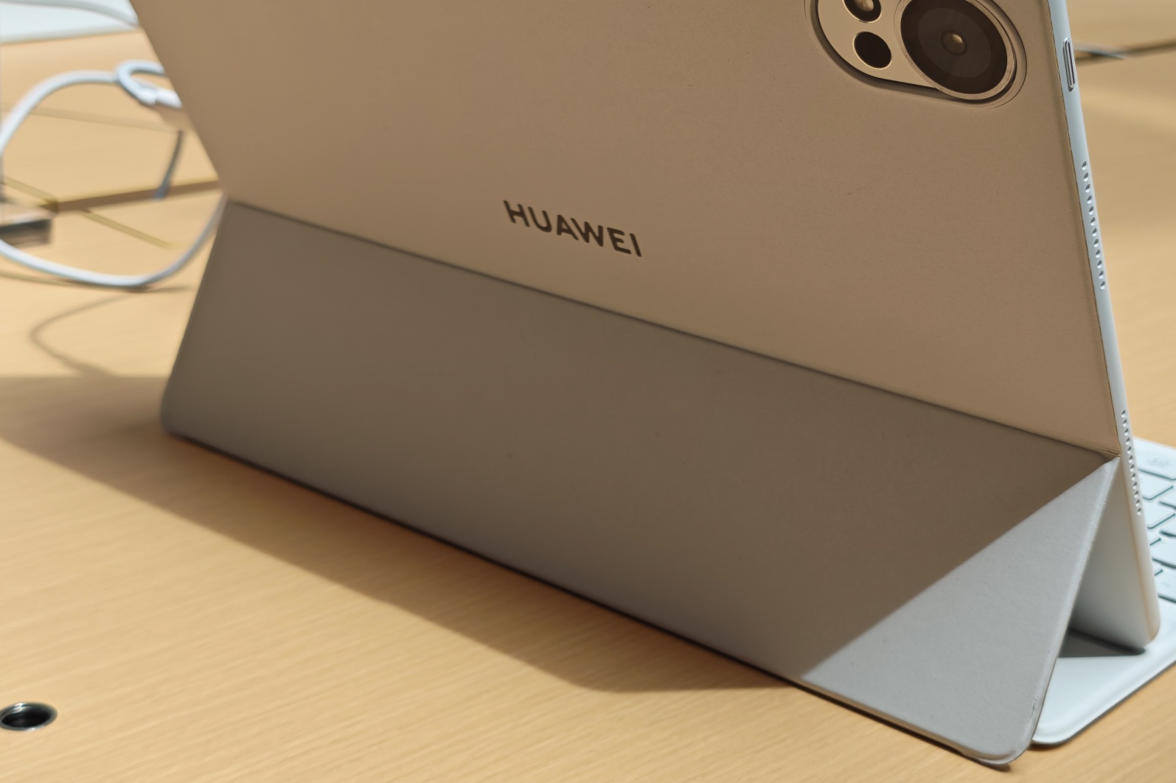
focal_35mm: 60
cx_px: 657
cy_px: 319
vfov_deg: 22.6
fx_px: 1960
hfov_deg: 33.4
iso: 50
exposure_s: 1/580
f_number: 1.6
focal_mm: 5.4
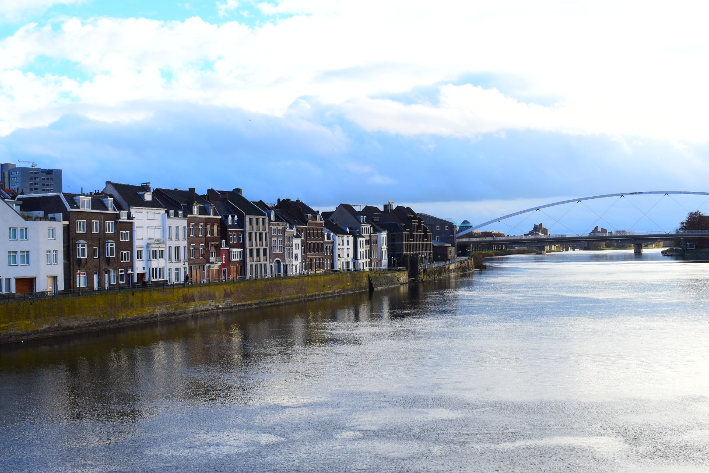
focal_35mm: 45
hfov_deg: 43.6
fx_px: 886
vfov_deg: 29.9
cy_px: 236
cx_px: 354
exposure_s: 1/200
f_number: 9
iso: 100
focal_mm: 30
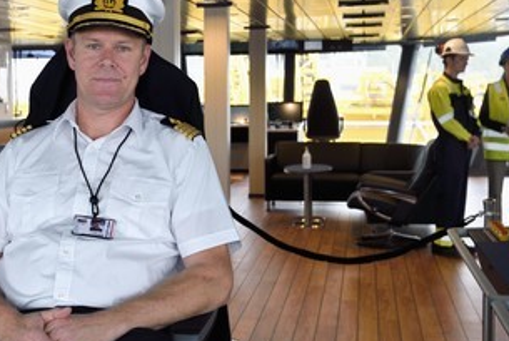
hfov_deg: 36.2
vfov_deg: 24.7
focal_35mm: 55
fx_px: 778
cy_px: 170
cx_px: 220
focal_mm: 40
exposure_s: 1/80
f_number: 6.3
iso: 400
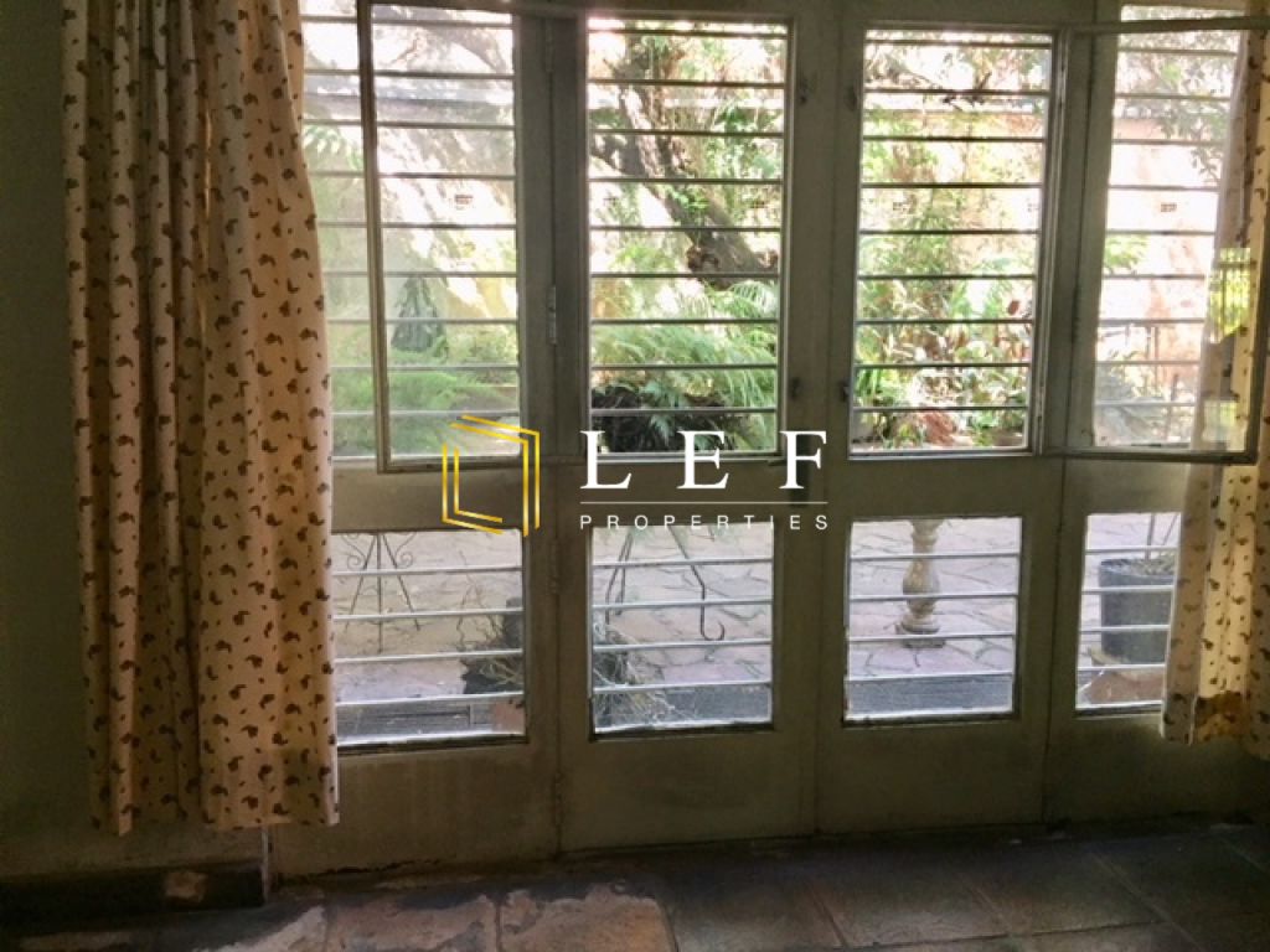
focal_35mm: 29
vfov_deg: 48.2
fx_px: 1064
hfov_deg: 61.7
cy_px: 476
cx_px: 635
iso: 160
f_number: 2.2
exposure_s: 1/30
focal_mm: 4.15
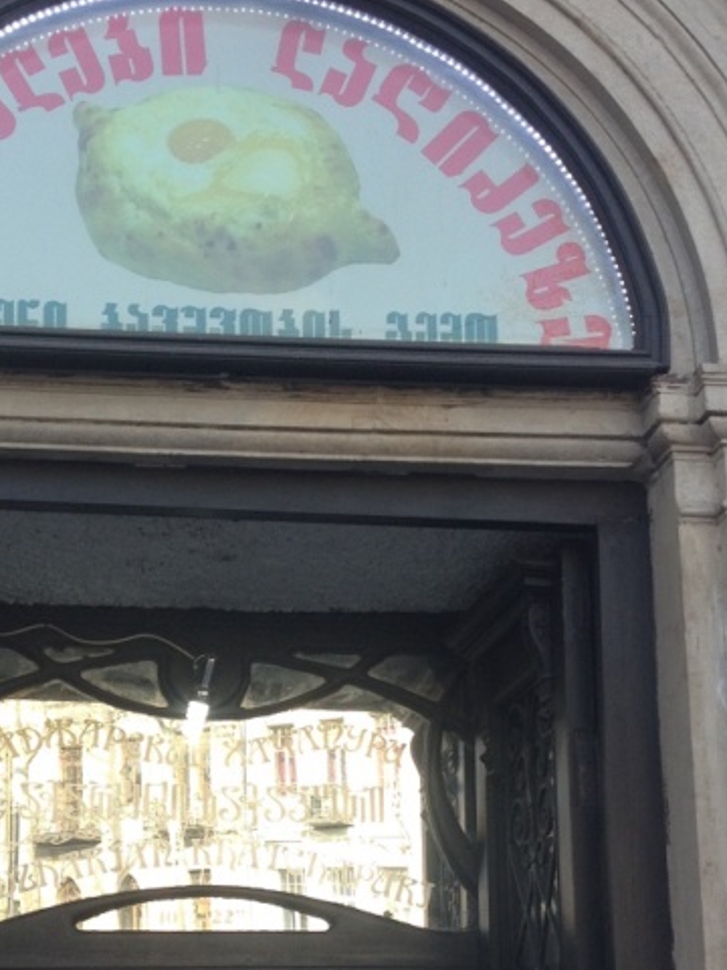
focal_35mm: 70
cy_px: 645
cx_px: 271
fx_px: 1960
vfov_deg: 27.6
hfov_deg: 21.0
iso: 50
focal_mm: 4.28
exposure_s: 1/223
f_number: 2.4
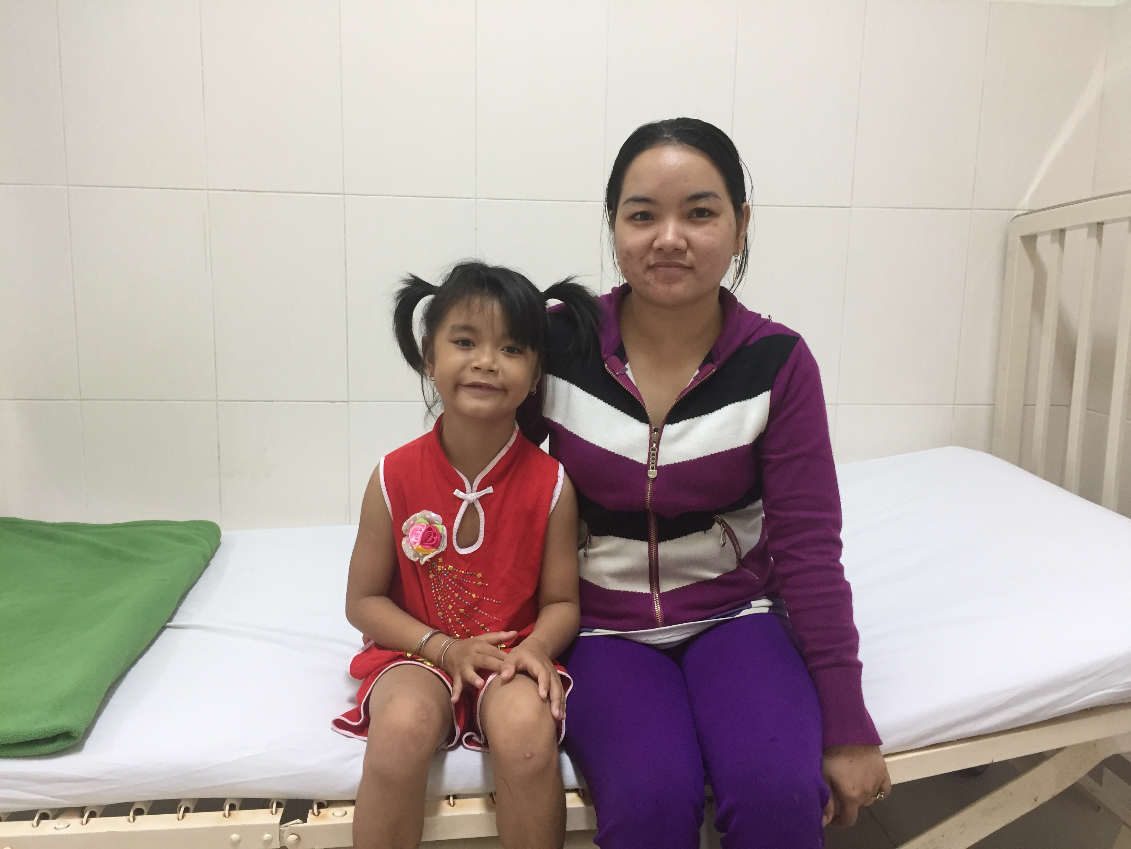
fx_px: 948
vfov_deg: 48.2
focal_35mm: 29
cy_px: 424
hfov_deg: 61.7
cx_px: 566
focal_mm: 4.15
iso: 160
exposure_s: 1/33
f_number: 2.2
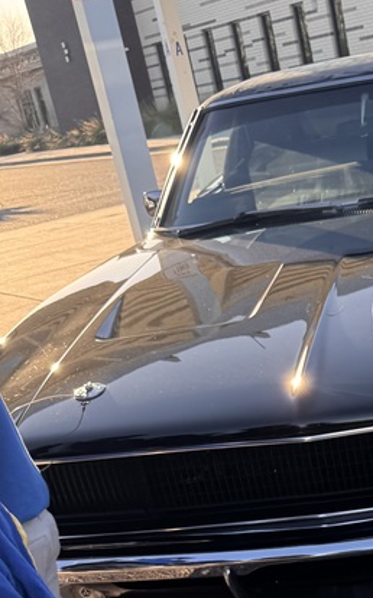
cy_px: 549
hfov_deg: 19.7
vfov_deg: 30.9
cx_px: 405
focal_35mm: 63
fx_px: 1027
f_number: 1.78
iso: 80
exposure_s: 1/531
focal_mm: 6.76
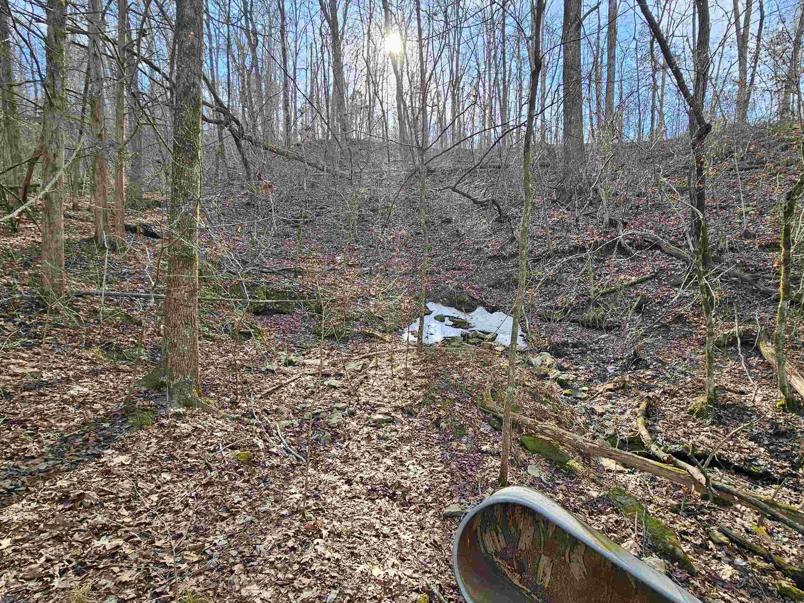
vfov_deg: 77.9
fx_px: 372
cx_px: 441
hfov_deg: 94.2
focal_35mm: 16
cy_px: 327
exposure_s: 1/261
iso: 50
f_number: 2.2
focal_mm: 2.2
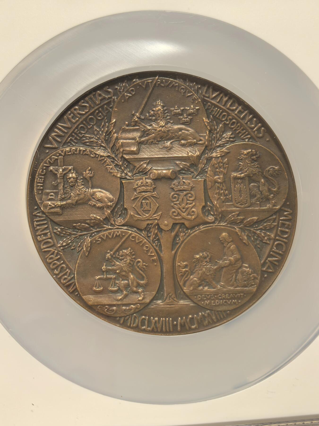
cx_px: 160
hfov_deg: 27.0
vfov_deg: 35.5
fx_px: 664
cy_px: 213
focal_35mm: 54
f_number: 2
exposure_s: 1/50
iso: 160
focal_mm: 6.98
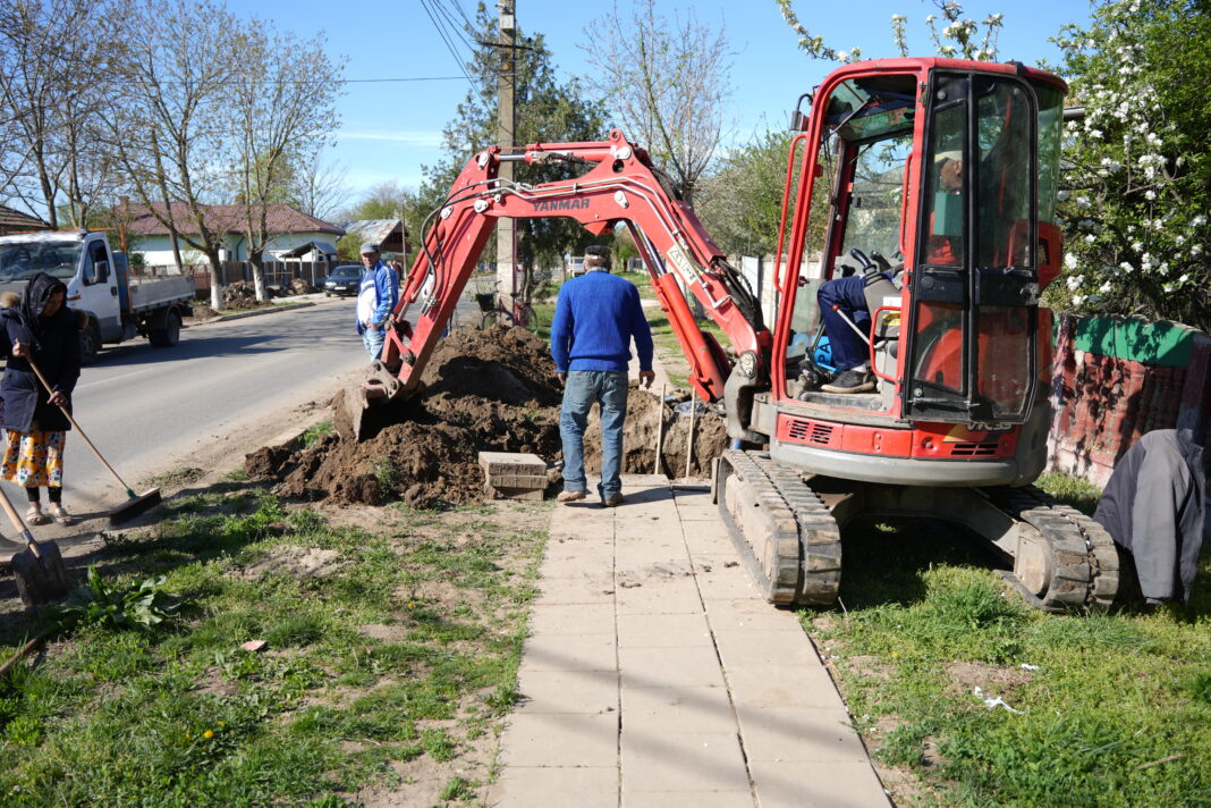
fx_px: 1083
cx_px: 606
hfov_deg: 58.4
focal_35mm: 32
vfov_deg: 40.9
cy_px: 404
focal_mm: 32.2
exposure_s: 1/400
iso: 64
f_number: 4
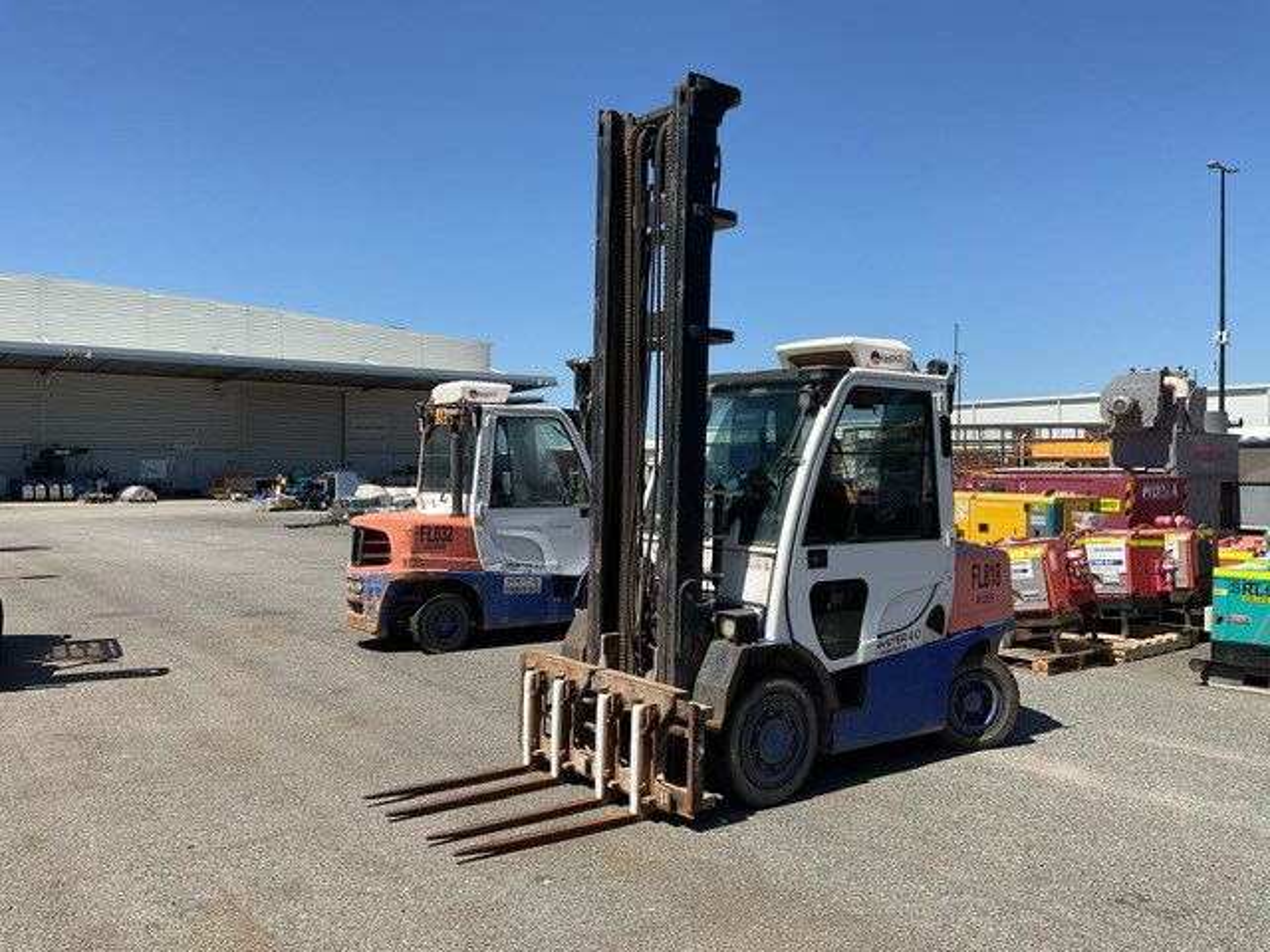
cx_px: 635
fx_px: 1064
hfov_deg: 61.7
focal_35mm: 29
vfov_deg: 48.2
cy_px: 476
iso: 16
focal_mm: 3
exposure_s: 1/1984
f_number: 1.8
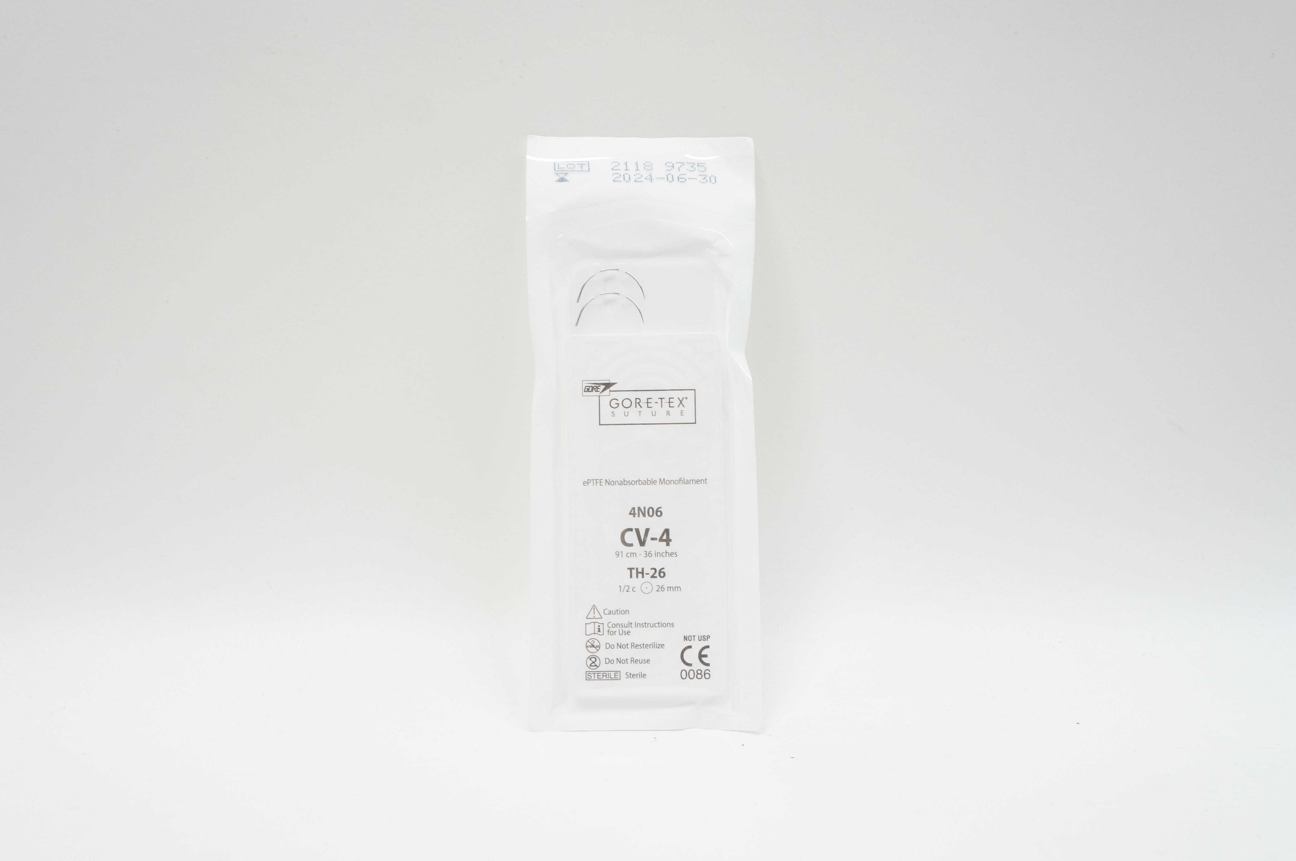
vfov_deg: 35.4
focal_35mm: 38
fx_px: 1349
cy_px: 430
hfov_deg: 51.3
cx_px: 648
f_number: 7.1
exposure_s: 1/40
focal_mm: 25
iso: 400
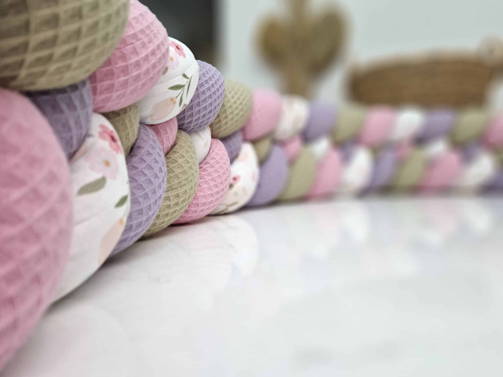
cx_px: 252
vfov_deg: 58.9
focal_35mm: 23
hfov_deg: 73.9
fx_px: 334
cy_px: 188
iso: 200
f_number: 1.8
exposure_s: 1/100
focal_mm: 5.4
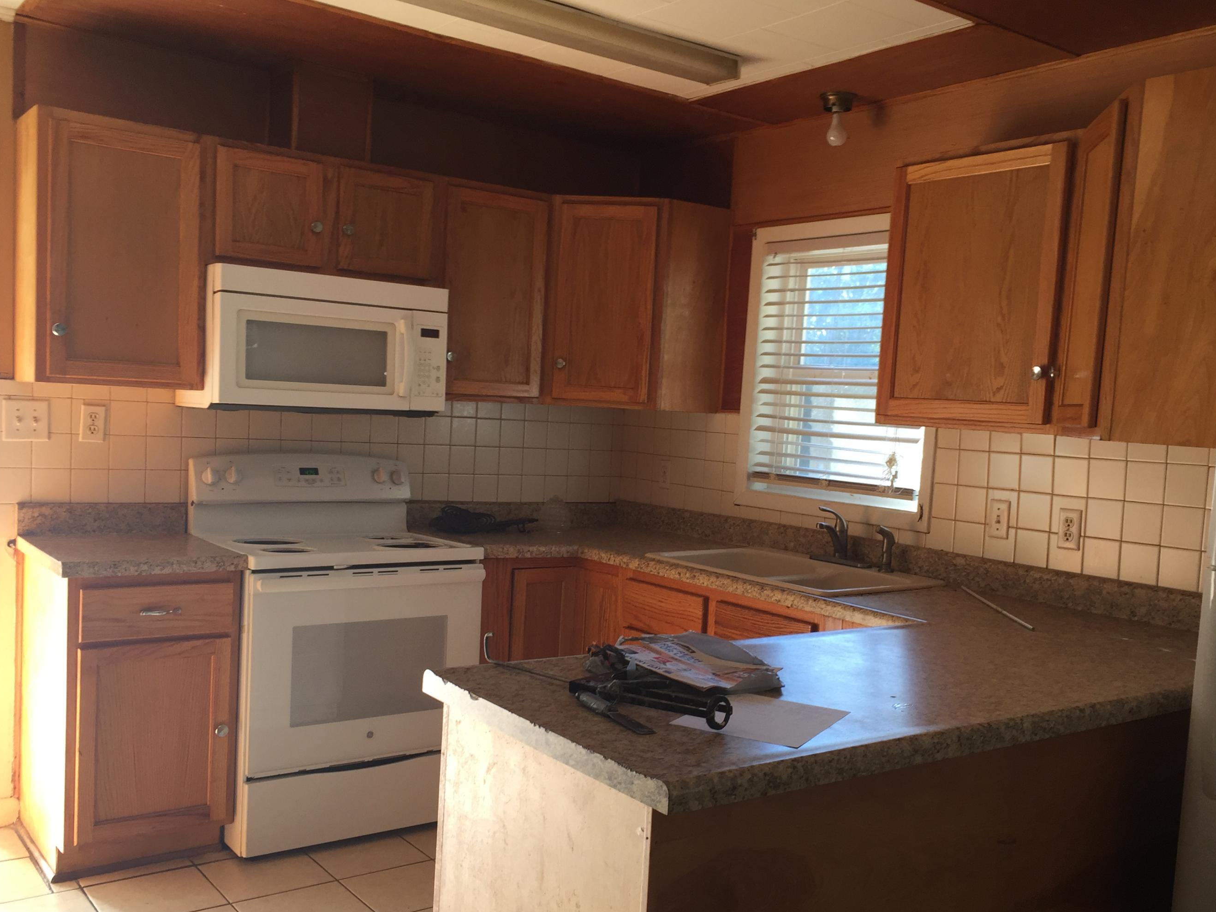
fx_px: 1159
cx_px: 651
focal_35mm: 33
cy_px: 517
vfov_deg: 42.9
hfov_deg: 55.3
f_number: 2.2
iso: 40
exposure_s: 1/60
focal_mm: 4.15
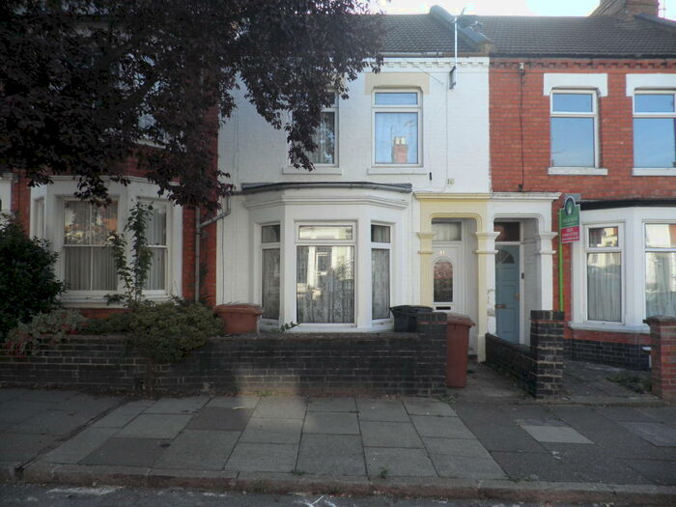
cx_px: 338
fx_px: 469
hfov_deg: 71.6
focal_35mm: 24
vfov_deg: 56.8
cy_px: 254
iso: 64
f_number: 3.3
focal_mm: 4.3
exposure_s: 1/160
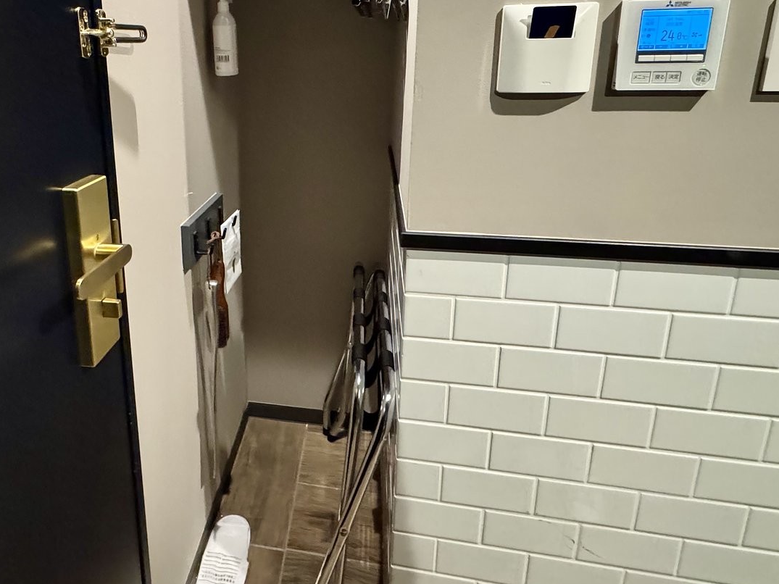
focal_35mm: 20
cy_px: 196
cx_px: 251
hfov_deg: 78.7
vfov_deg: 64.3
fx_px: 450
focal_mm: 2.22
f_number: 2.2
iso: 1250
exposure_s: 1/42
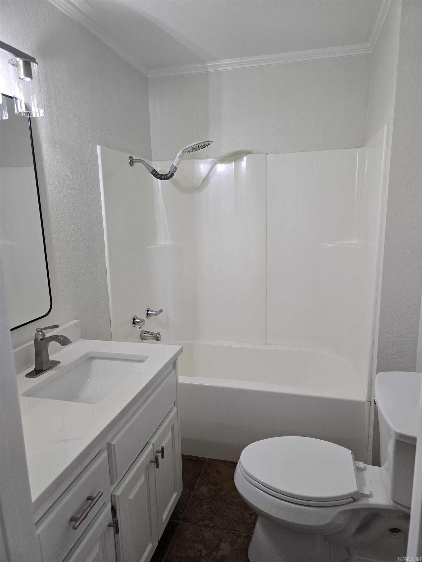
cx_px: 211
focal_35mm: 23
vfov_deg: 73.9
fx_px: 374
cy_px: 281
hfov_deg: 58.9
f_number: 1.7
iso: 250
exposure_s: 1/120
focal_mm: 6.3
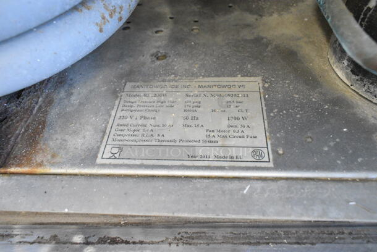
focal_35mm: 27
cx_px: 188
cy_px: 126
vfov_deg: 48.0
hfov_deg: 67.3
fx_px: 283
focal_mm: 18
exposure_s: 1/160
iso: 6400
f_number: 6.3
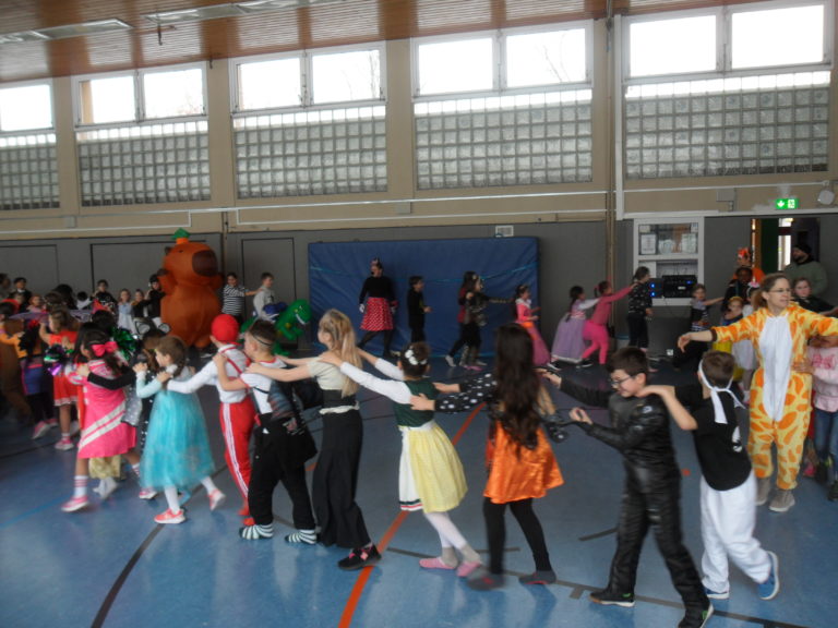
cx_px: 419
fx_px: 654
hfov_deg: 65.3
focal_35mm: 27
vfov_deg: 51.4
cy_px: 314
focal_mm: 4.9
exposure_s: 1/45
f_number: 3.5
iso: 80
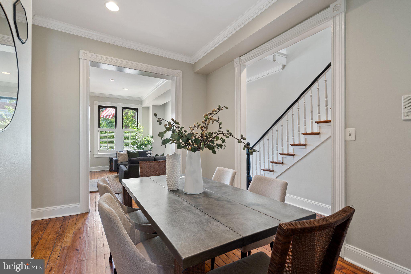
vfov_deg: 73.7
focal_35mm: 16
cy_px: 137
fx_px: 183
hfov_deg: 96.7
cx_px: 206
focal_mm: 16
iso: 500
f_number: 10
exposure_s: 1/3
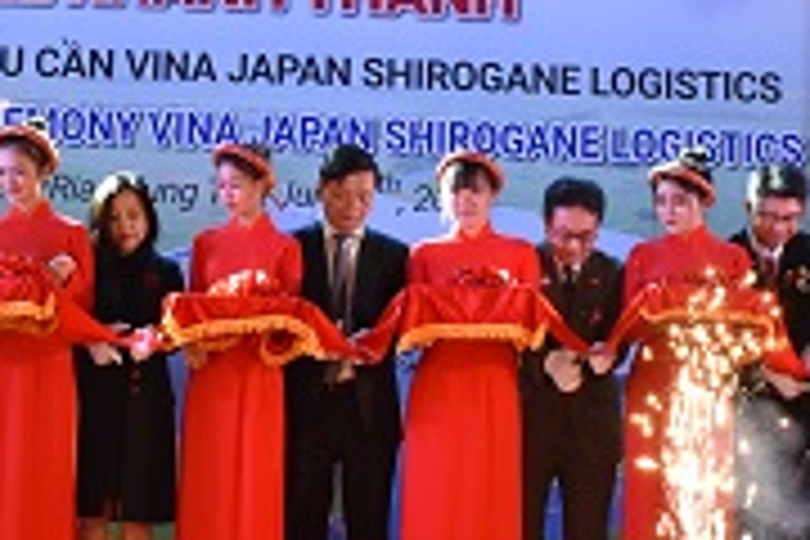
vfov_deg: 13.7
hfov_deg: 20.4
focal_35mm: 100
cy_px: 189
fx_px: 2250
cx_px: 320
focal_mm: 20
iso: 1250
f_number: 6.3
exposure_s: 1/160
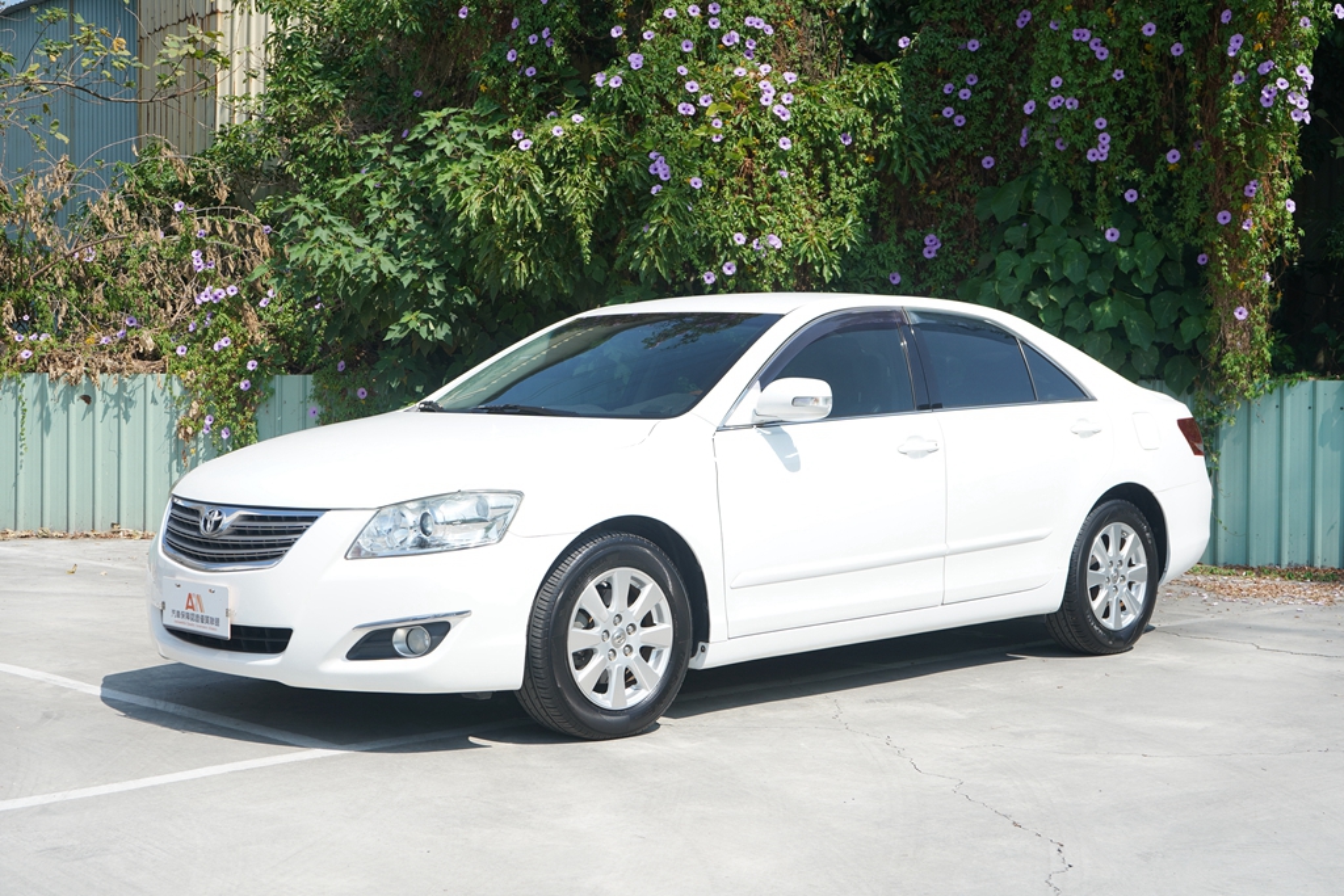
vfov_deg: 28.7
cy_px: 448
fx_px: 1755
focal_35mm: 47
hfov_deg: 41.9
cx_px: 672
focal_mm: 47
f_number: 8
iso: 100
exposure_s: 1/200
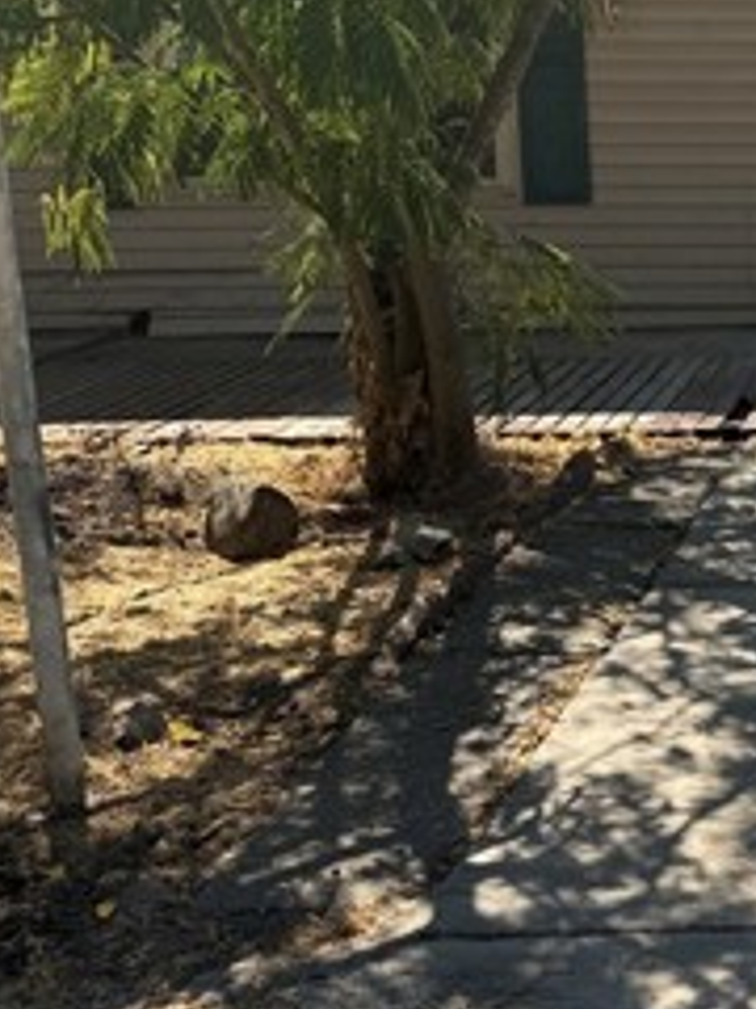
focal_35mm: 64
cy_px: 303
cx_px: 987
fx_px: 1864
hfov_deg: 20.8
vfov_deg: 30.0
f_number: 1.78
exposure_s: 1/3145
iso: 80
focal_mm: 6.76
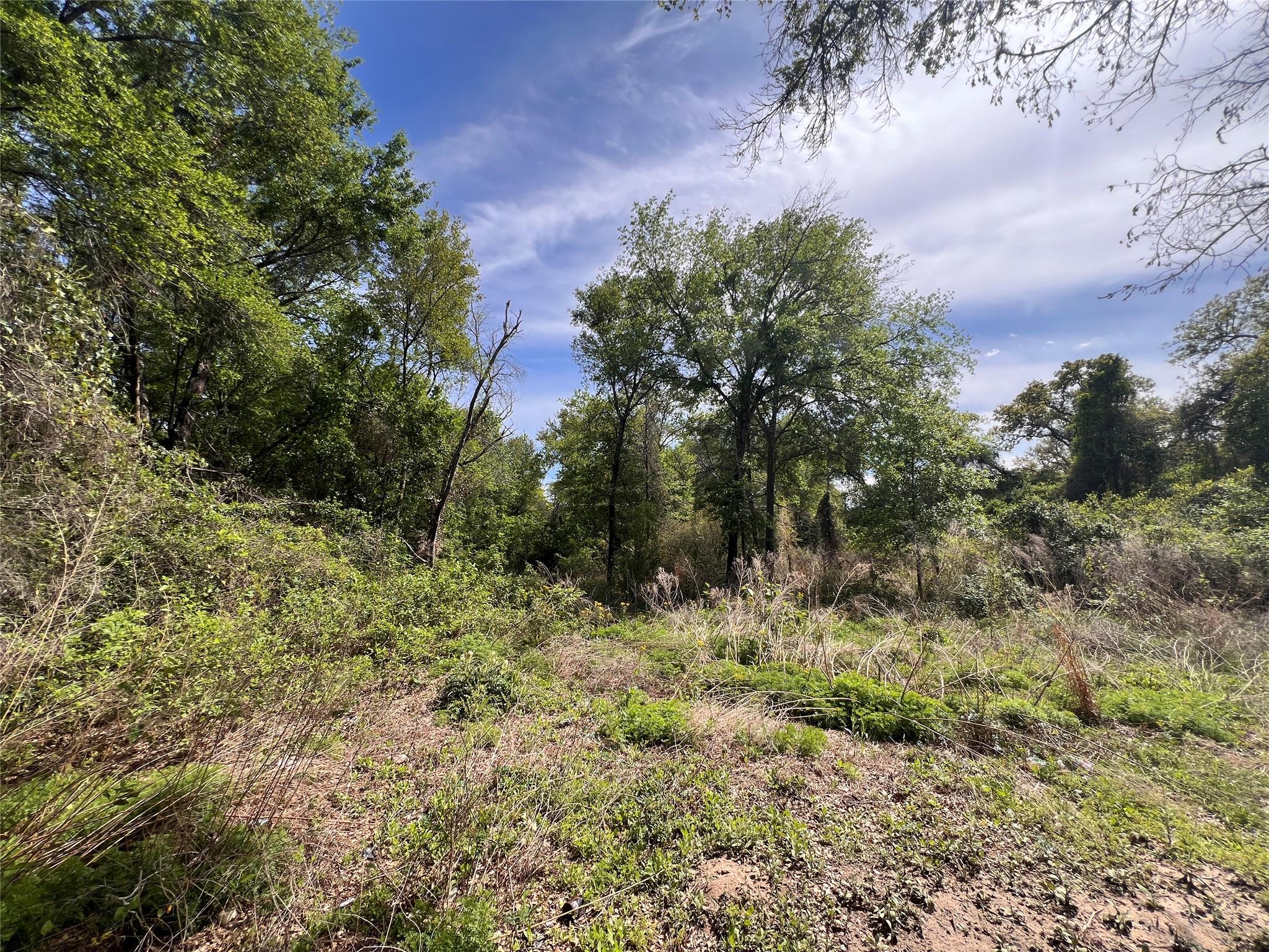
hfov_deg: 106.2
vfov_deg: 89.9
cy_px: 476
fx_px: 477
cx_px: 634
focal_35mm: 13
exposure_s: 1/881
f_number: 1.8
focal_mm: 1.57
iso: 32
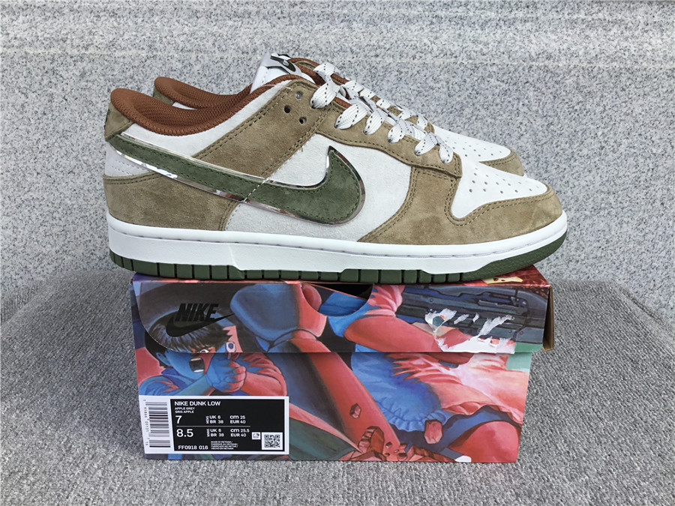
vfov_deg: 45.4
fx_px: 604
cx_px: 338
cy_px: 253
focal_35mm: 31
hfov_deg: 58.4
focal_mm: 3.3
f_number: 2.4
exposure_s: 1/503
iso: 25
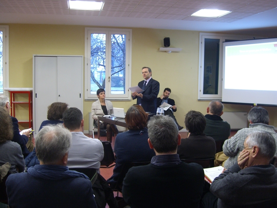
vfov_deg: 37.7
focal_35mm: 38
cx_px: 138
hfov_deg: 49.0
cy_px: 104
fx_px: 304
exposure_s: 1/13
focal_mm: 7.9
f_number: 2.8
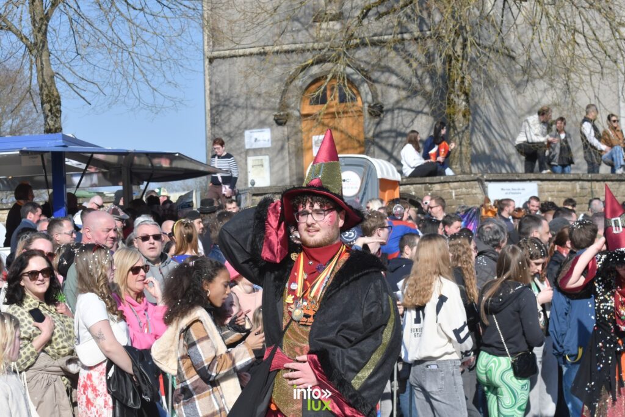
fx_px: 1823
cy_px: 208
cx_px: 312
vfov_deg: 13.0
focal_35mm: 105
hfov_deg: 19.5
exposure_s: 1/400
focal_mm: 70
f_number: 11
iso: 280
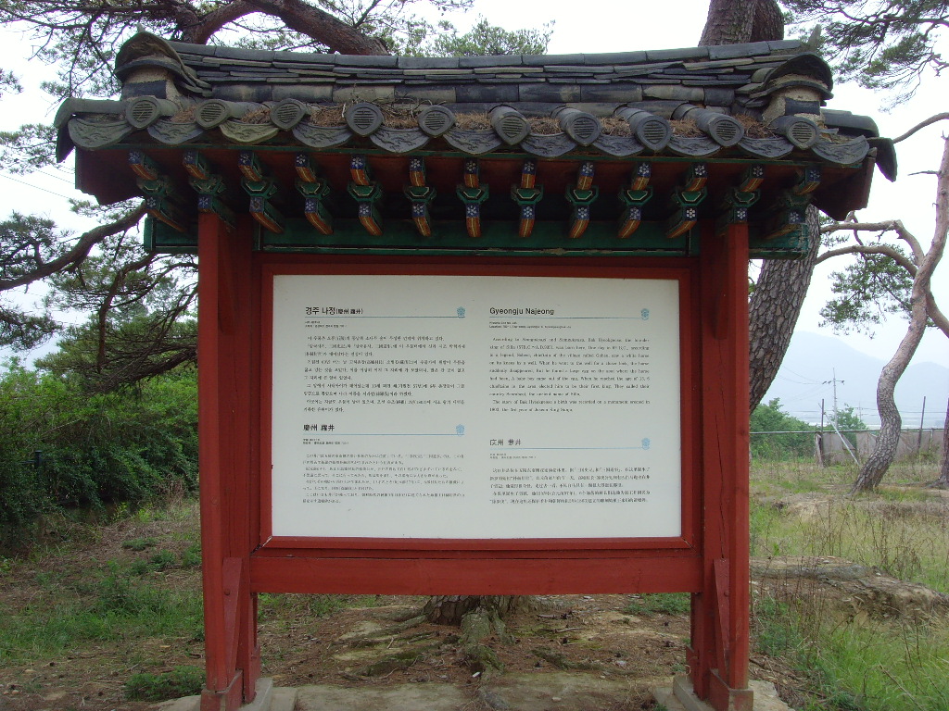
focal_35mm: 39
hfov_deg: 47.9
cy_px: 356
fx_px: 1069
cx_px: 474
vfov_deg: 36.8
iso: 80
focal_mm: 6.6
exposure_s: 1/125
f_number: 6.3
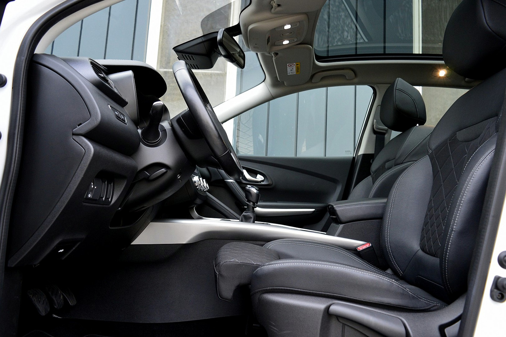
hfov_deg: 67.4
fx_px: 379
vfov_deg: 47.9
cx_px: 253
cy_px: 168
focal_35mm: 27
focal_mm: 18
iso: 800
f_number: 4.5
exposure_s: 1/60
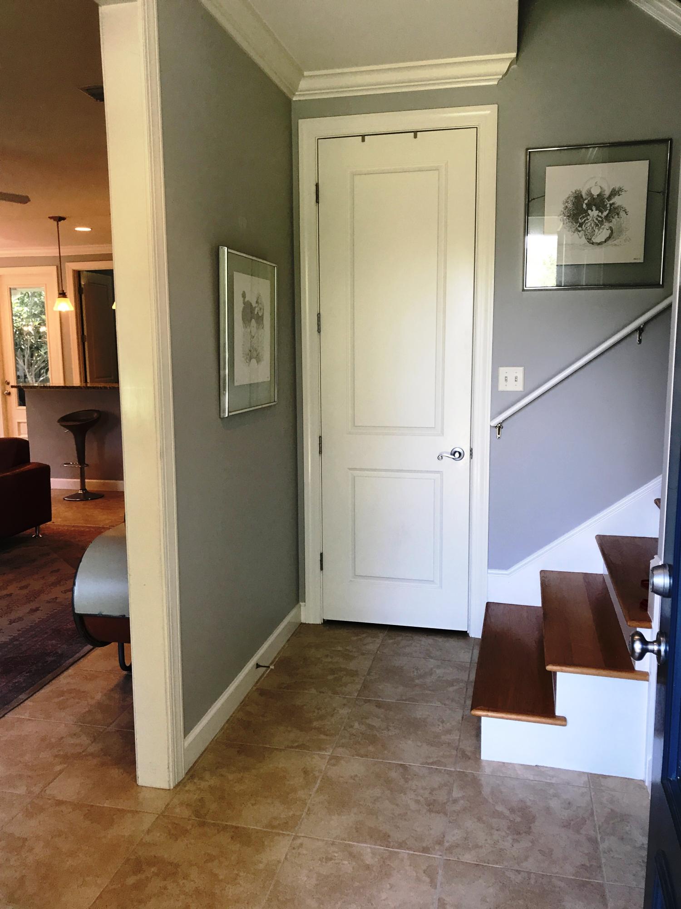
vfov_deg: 63.4
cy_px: 454
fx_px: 734
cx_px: 340
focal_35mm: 28
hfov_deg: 49.7
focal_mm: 3.99
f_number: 1.8
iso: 20
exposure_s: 1/40
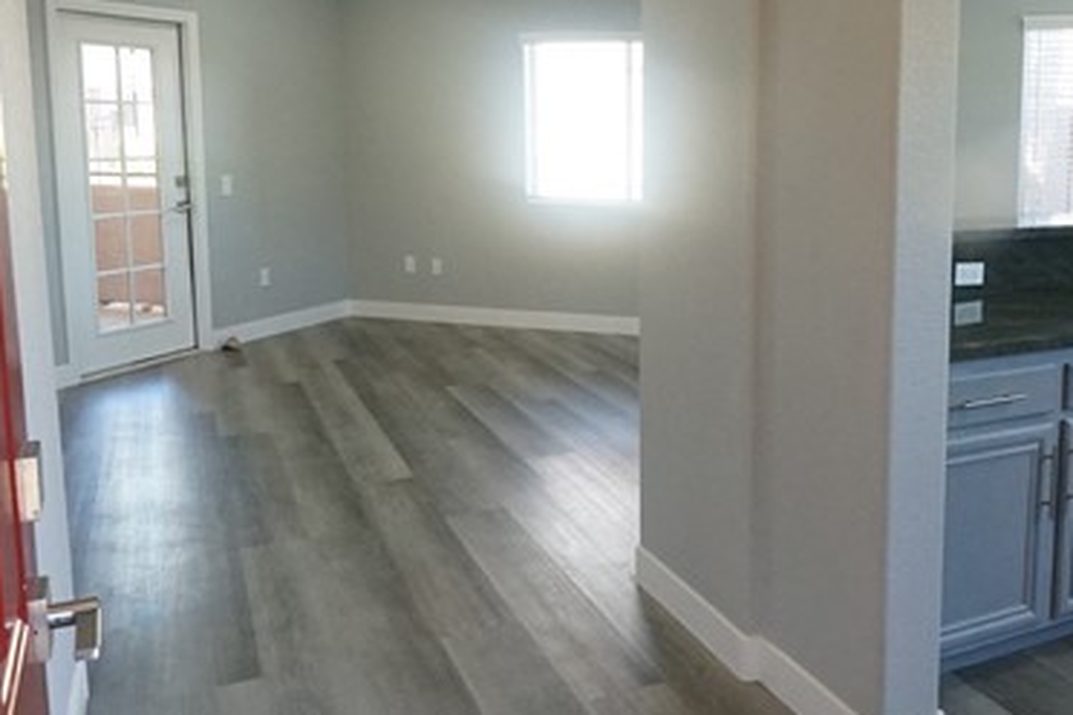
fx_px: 1043
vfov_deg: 37.5
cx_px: 779
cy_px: 254
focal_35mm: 35
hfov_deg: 52.5
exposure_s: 1/125
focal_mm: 12
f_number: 7.1
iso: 2500
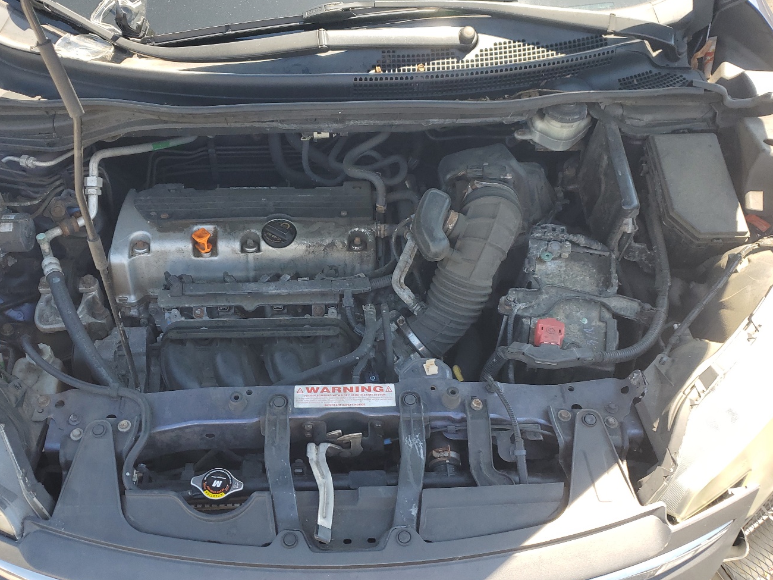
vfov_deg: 44.2
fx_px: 715
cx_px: 341
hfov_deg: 56.7
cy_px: 294
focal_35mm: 32
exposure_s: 1/385
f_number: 1.5
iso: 50
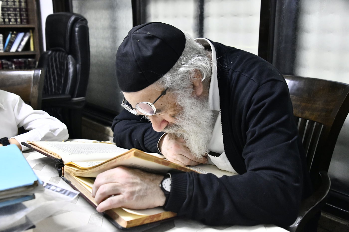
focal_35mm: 42
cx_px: 174
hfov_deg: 46.4
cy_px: 116
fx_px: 407
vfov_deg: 31.9
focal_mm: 42
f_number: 5.6
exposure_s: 1/125
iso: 5000
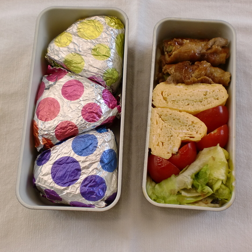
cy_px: 125
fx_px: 346
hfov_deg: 40.0
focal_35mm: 42
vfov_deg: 40.0
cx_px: 131
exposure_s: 1/60
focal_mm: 6.3
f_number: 3.1
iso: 64
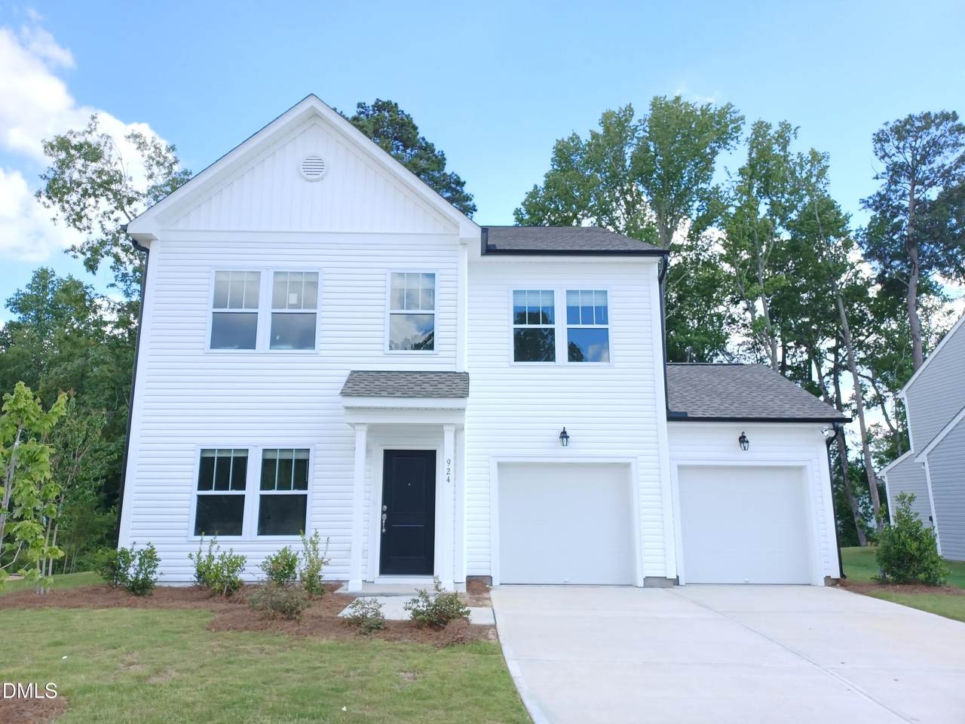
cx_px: 482
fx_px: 697
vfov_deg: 54.9
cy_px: 362
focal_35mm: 25
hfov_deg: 69.4
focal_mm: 4.6
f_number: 1.8
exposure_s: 1/783
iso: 200
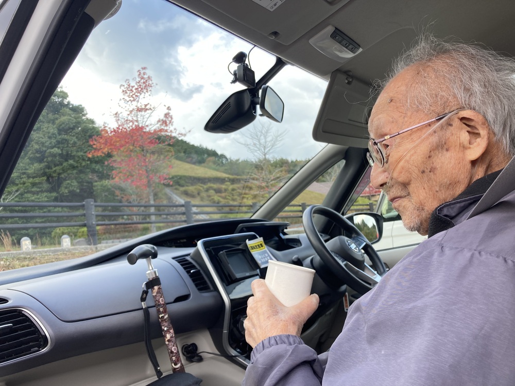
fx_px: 417
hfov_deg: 63.4
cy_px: 193
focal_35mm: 28
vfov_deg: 49.7
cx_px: 258
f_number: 1.8
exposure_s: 1/121
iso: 25
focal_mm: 3.99
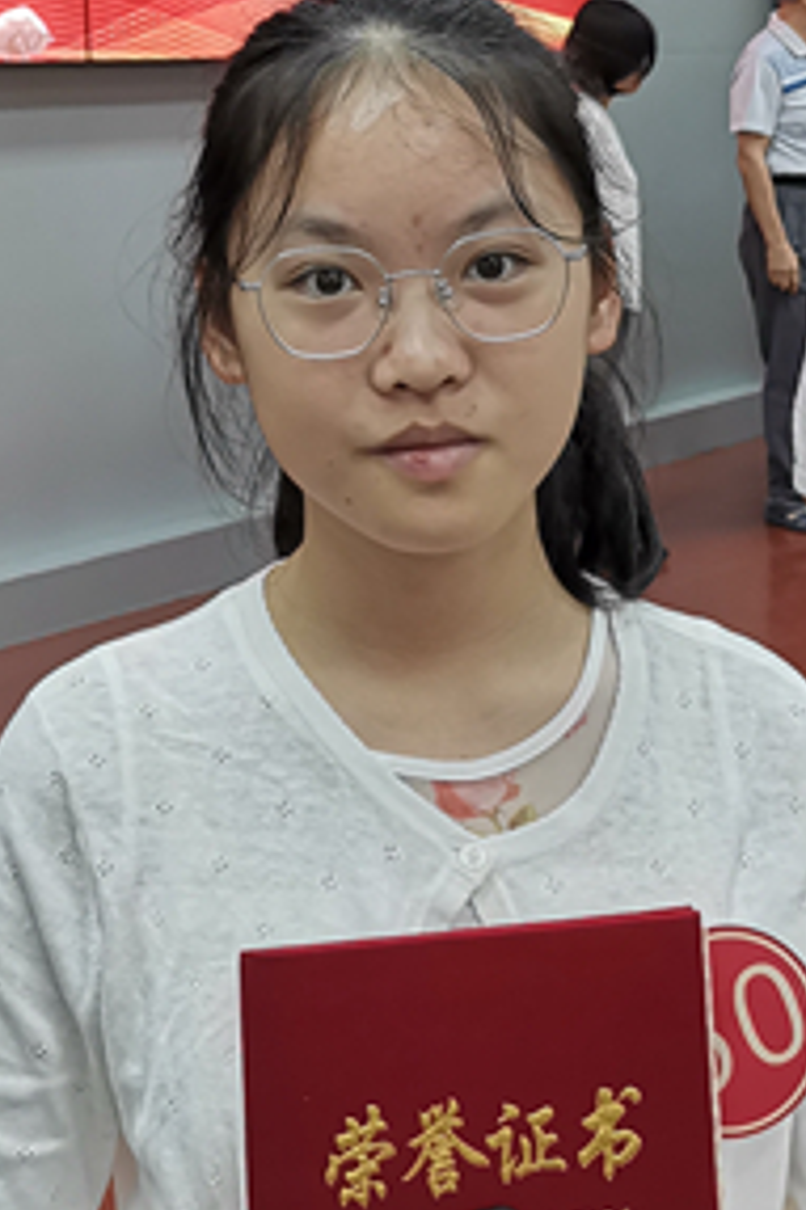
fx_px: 2118
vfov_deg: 30.9
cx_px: 405
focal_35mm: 63
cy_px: 204
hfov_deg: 21.5
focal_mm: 4.75
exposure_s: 1/100
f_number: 1.8
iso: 400
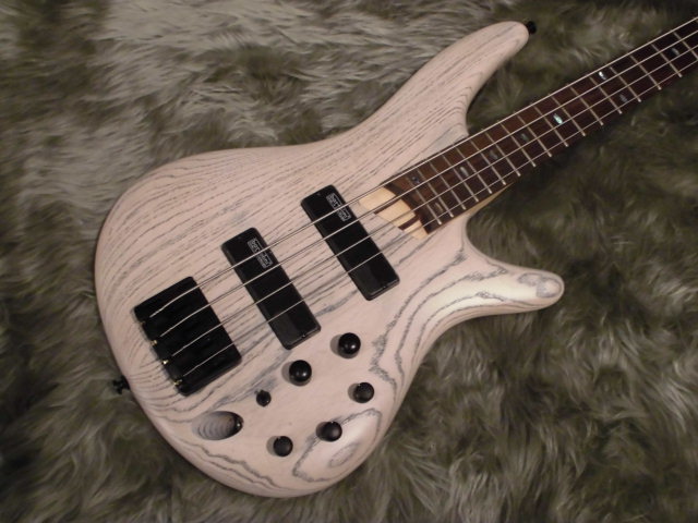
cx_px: 349
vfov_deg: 37.7
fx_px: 766
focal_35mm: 38
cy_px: 262
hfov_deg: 49.0
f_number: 4.2
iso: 400
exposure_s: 1/5
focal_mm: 6.9
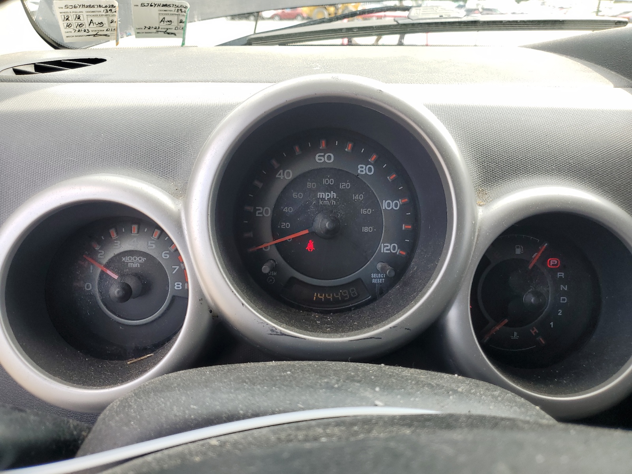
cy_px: 237
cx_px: 316
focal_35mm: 26
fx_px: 475
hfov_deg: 67.3
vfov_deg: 53.1
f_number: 1.5
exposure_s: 1/303
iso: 50
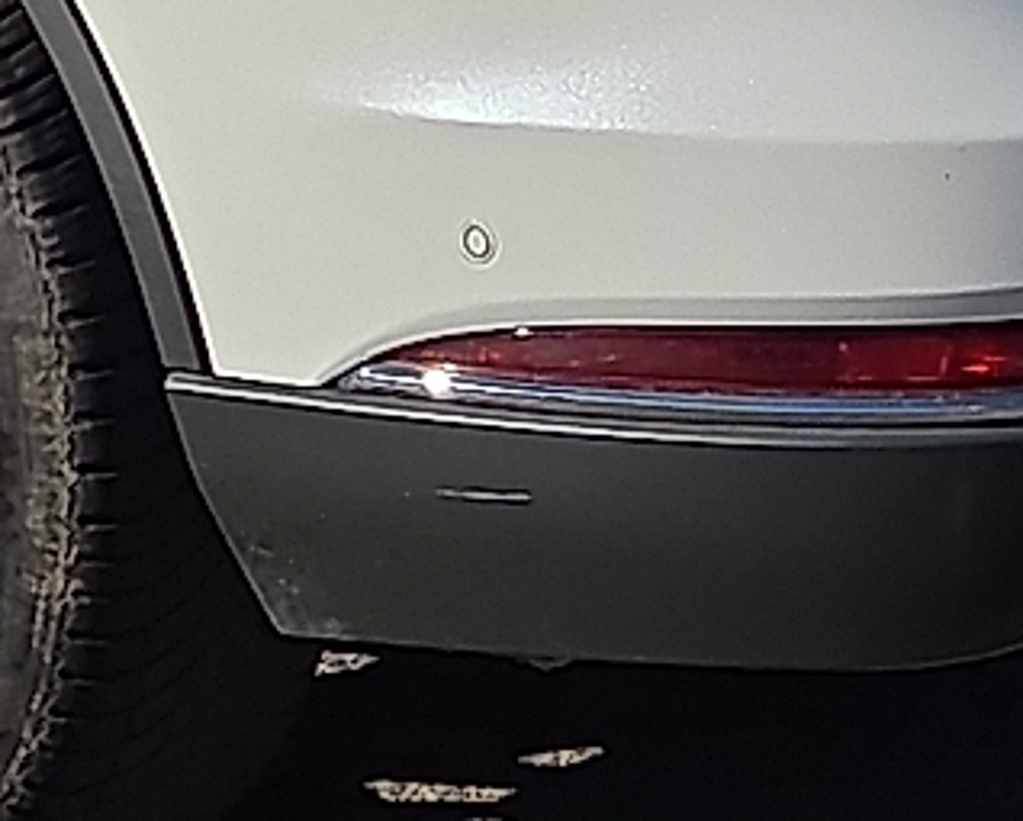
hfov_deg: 8.9
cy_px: -444
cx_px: 264
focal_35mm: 216
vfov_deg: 7.1
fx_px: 6546
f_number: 1.8
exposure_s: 1/3333
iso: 25
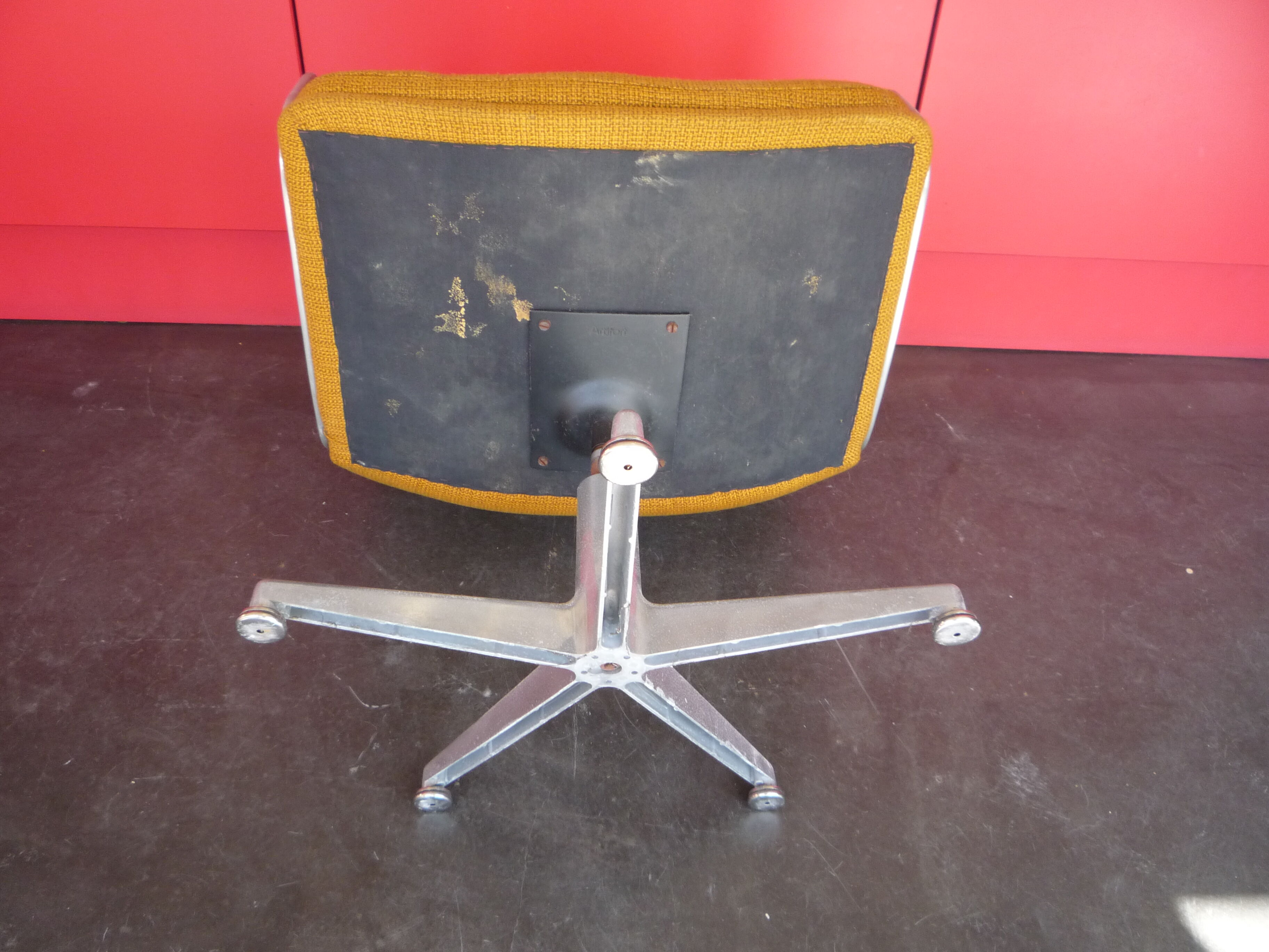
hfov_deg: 60.0
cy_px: 476
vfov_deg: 46.8
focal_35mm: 30
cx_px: 634
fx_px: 1100
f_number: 3.3
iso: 200
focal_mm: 5.2
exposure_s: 1/30
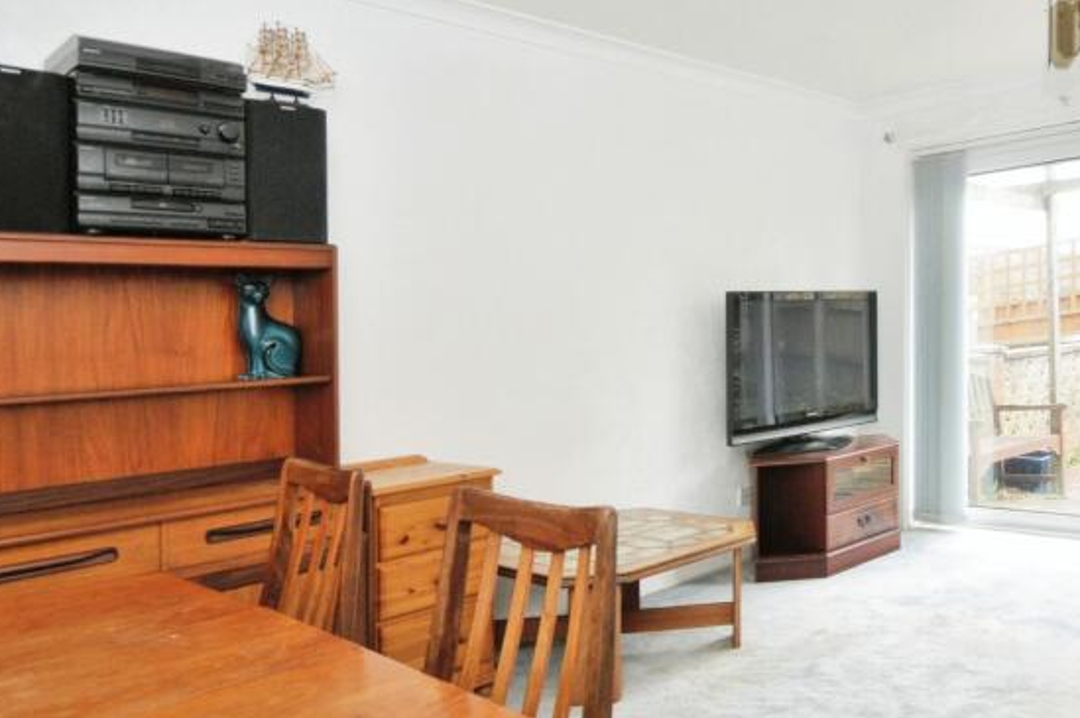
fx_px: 839
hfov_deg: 62.0
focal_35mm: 28
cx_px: 805
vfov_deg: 46.3
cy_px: 383
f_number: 6.3
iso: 500
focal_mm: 10
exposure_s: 1/80
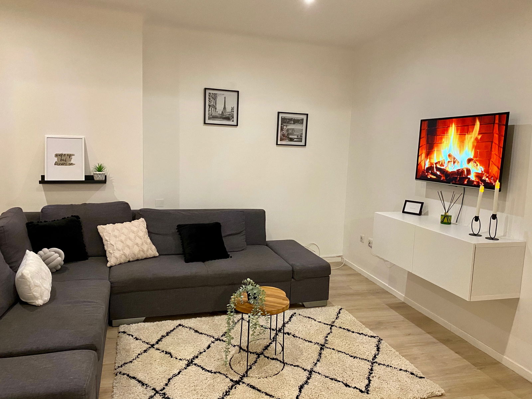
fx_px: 400
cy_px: 200
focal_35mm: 26
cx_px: 266
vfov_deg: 53.1
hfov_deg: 67.3
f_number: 1.8
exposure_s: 1/50
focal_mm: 4.25
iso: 500
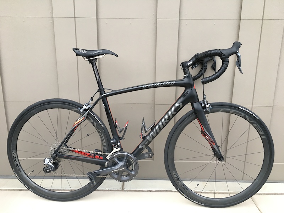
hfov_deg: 61.7
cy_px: 106
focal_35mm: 29
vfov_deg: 48.2
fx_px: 238
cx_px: 142
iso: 32
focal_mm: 4.15
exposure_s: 1/30
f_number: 2.2
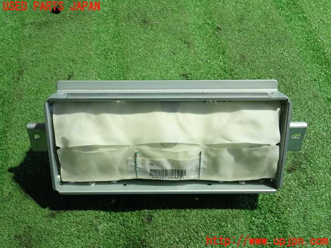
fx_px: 363
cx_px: 166
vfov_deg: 37.7
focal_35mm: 38
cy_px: 124
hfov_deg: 49.0
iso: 640
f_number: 2.7
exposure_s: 1/40
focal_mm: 6.86
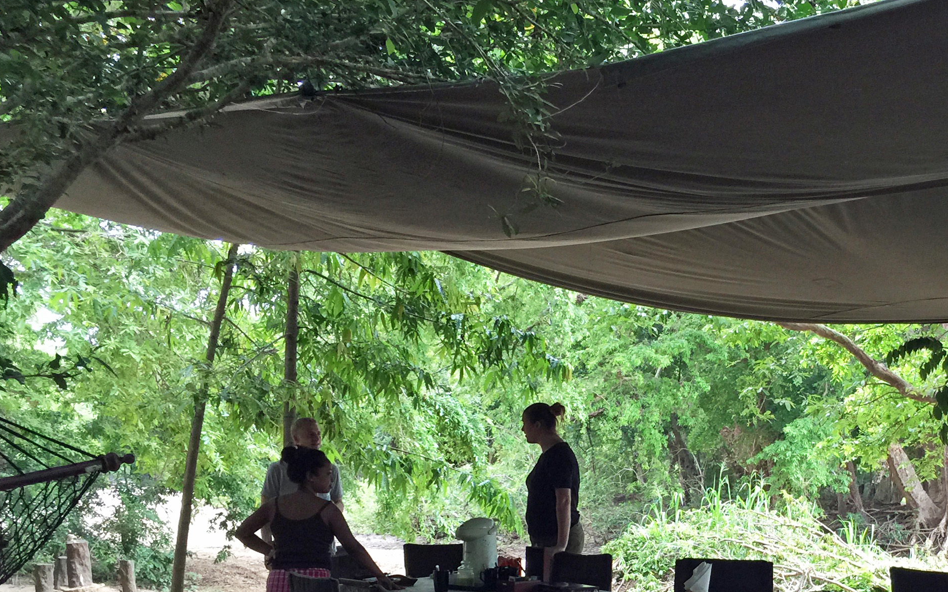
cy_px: 501
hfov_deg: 36.6
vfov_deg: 23.9
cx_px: 788
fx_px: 1369
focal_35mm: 53
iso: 50
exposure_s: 1/30
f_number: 2.2
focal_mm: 4.15
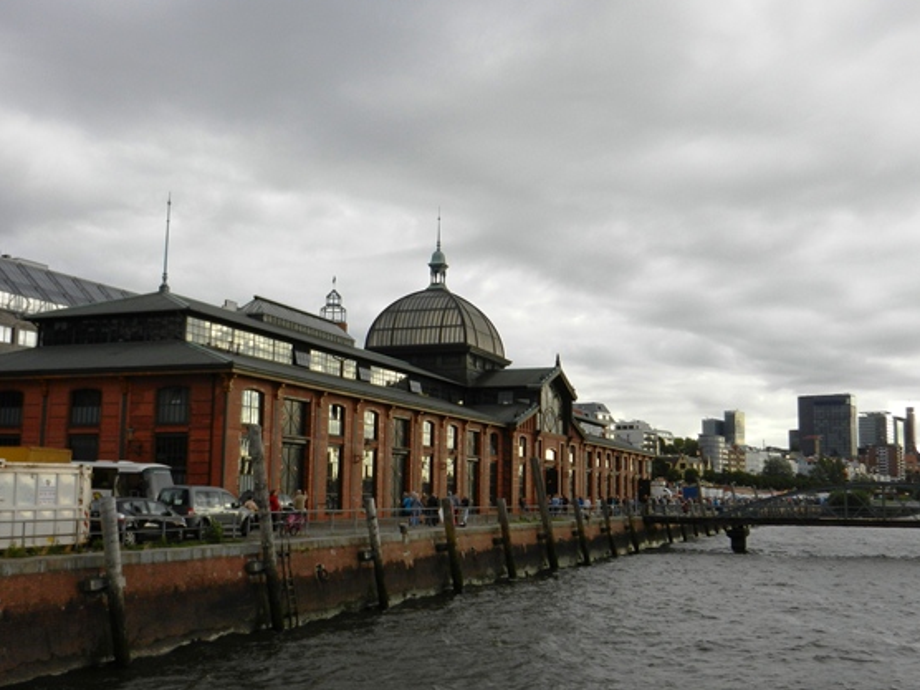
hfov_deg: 48.9
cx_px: 493
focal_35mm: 38
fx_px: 1010
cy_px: 346
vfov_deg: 37.7
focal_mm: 5.9
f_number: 3.8
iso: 160
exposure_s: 1/500
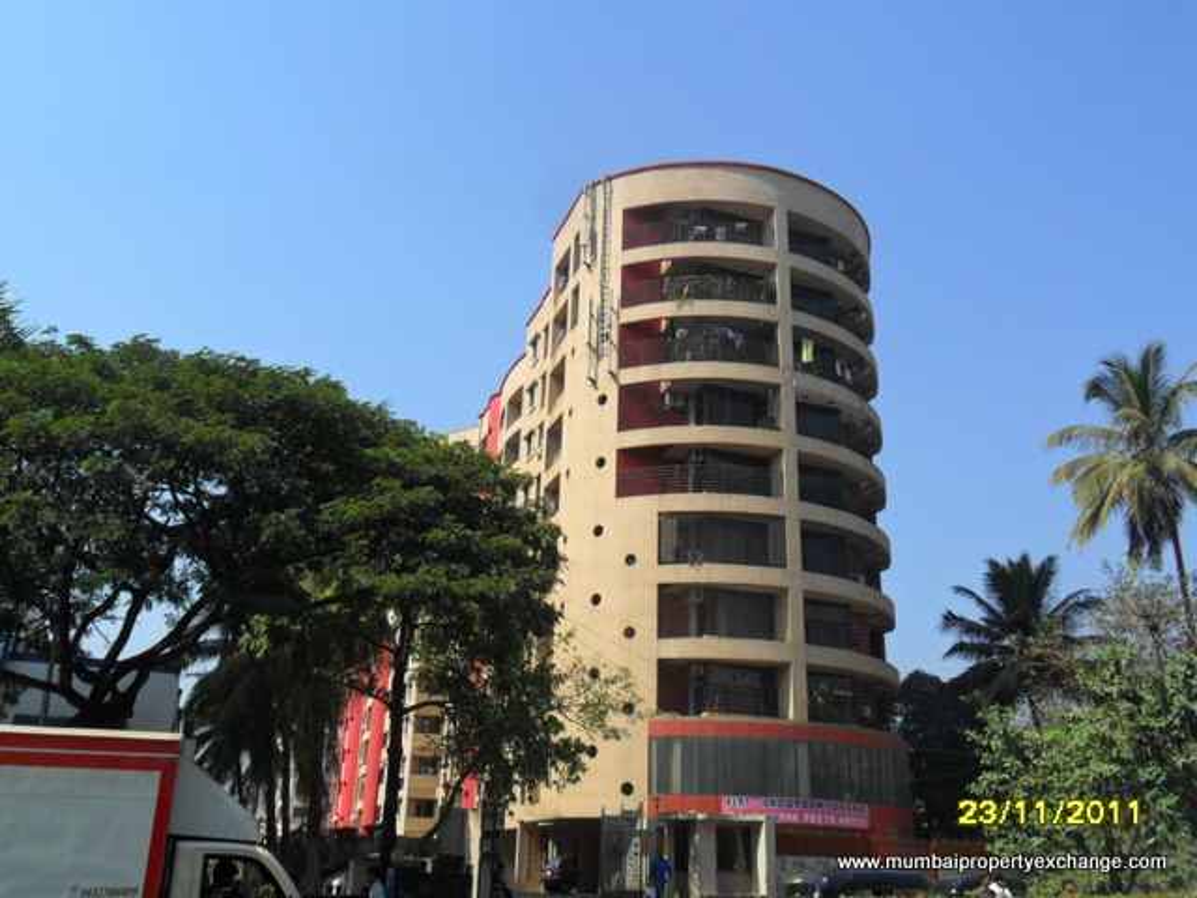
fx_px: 1107
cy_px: 449
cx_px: 598
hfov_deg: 56.8
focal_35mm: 32
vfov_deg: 44.2
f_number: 3.7
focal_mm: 5.7
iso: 100
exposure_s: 1/1000
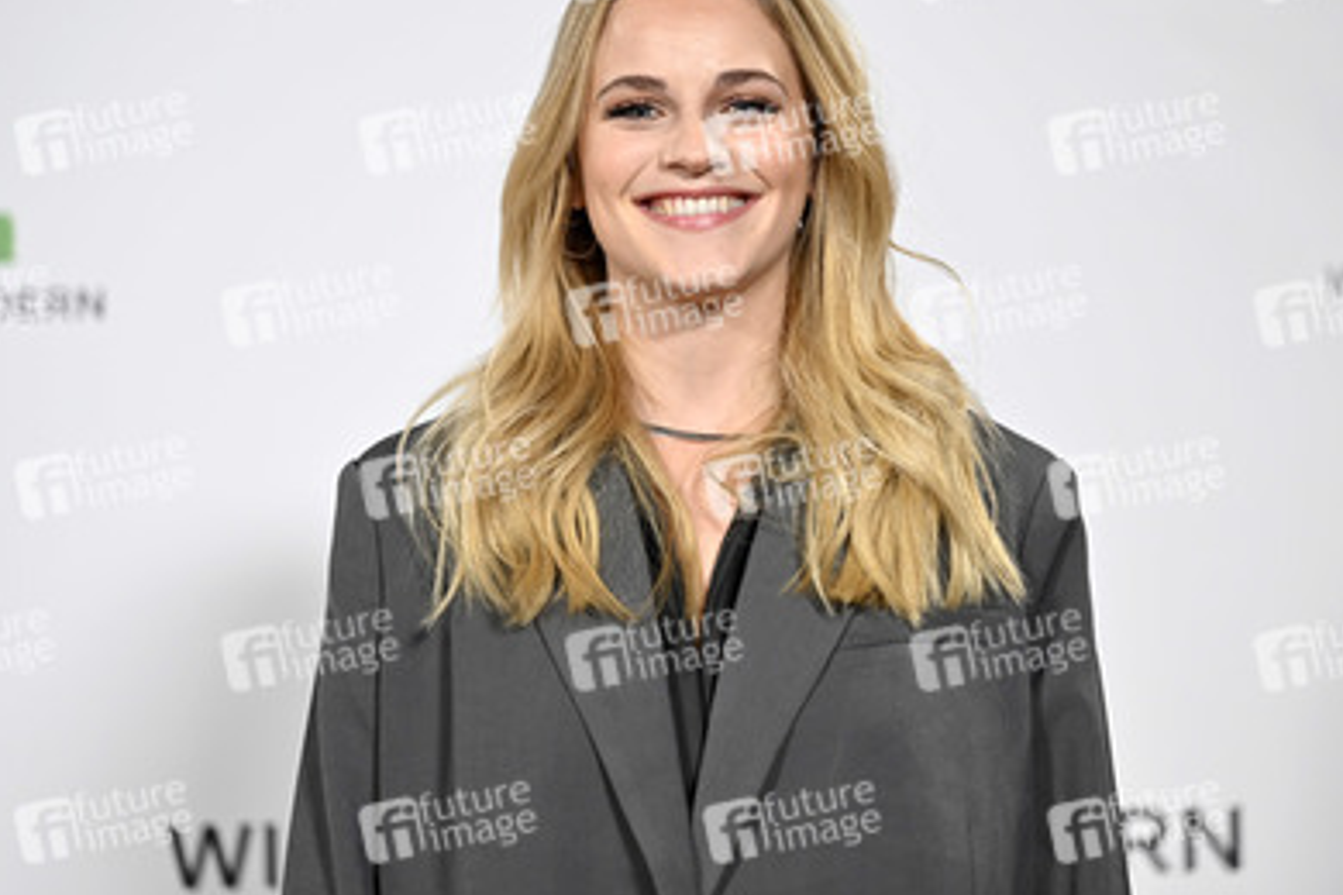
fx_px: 5819
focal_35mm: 156
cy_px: 392
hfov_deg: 13.2
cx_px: 701
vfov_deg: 8.8
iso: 1000
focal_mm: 135
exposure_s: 1/320
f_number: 2.8
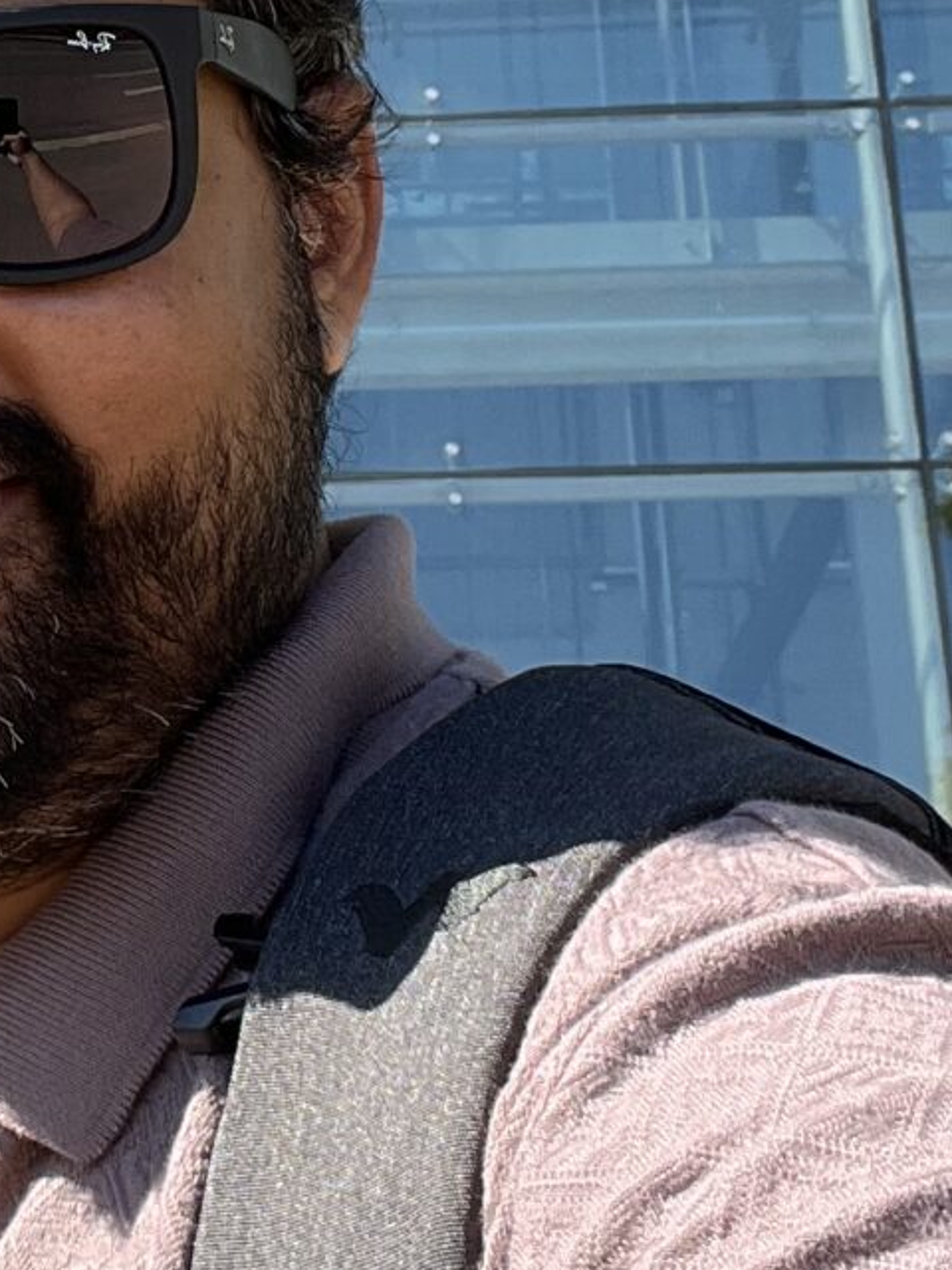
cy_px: 93
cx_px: -91
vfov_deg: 20.8
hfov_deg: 15.6
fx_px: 3374
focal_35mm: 92
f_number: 2.2
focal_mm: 2.71
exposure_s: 1/336
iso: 32
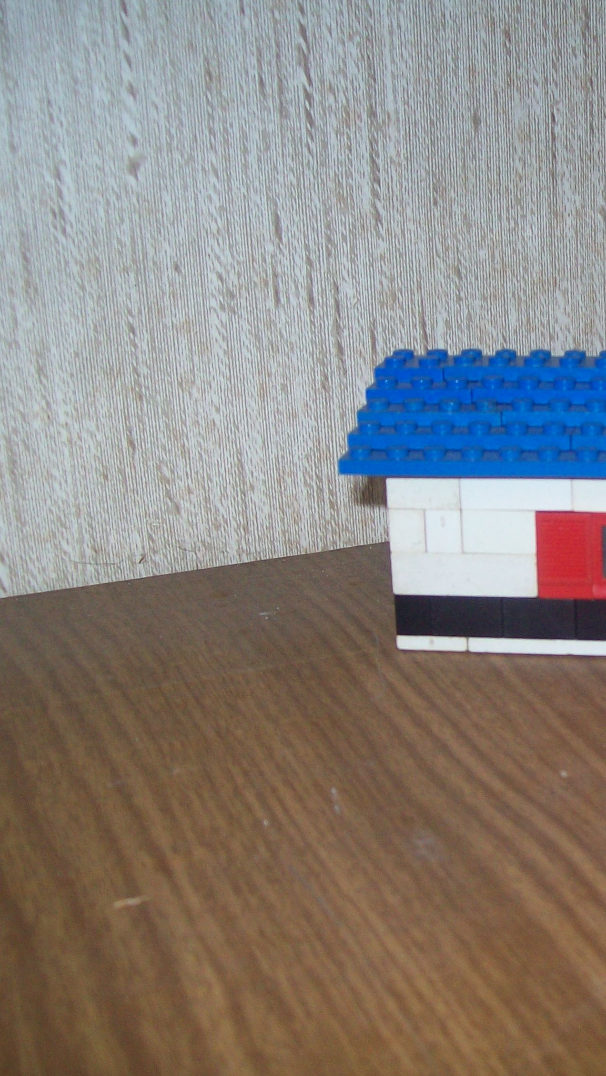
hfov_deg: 21.5
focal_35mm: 53
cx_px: 656
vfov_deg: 39.2
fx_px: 1514
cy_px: 533
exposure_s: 1/64
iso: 80
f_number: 2.7
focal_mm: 6
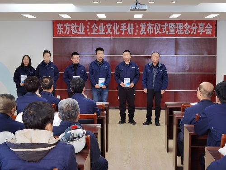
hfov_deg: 33.8
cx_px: 113
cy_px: 85
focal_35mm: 57
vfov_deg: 25.7
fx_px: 372
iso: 80
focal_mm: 6.71
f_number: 1.9
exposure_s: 1/50
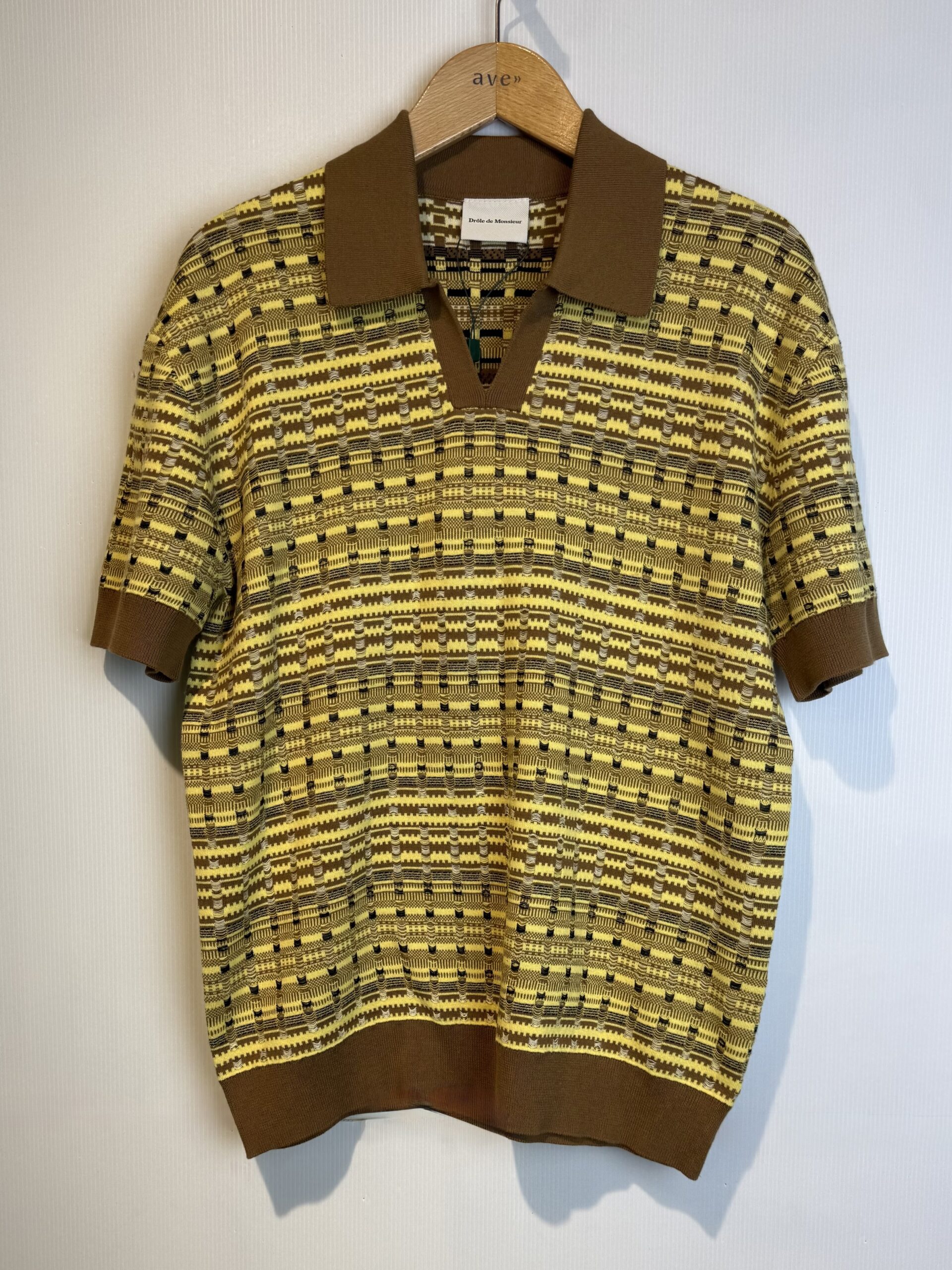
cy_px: 635
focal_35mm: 24
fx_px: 880
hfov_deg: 56.8
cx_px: 476
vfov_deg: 71.6
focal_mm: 6.76
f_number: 1.78
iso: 80
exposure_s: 1/391
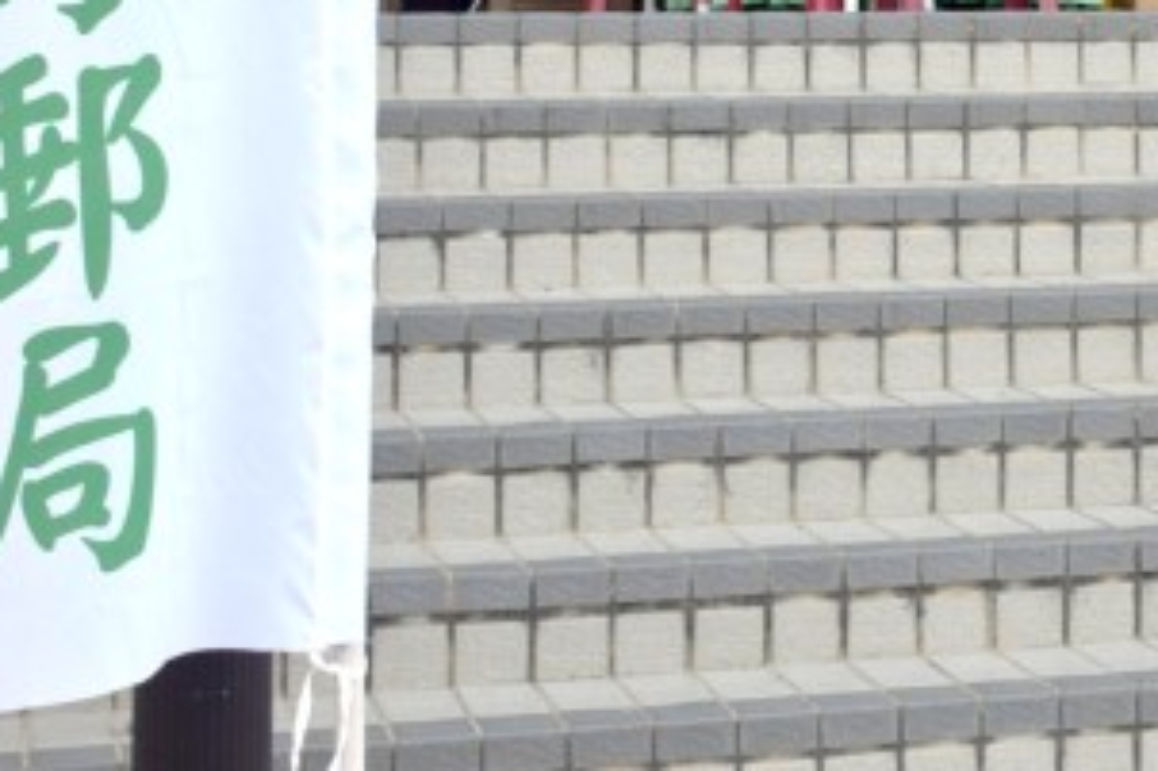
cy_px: -232
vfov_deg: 14.3
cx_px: 1097
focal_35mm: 91
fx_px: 2936
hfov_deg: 21.7
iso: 400
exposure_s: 1/125
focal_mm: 23
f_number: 5.6
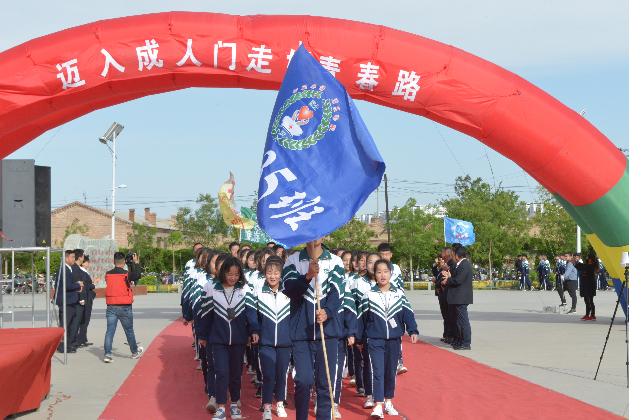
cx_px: 314
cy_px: 210
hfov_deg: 30.5
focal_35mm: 66
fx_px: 1153
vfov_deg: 20.6
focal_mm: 66
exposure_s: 1/1000
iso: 3200
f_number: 16
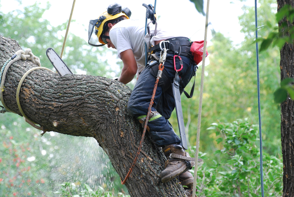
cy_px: 98
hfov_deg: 9.5
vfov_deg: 6.3
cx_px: 147
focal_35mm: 218
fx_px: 1778
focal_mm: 145
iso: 400
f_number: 5
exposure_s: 1/200
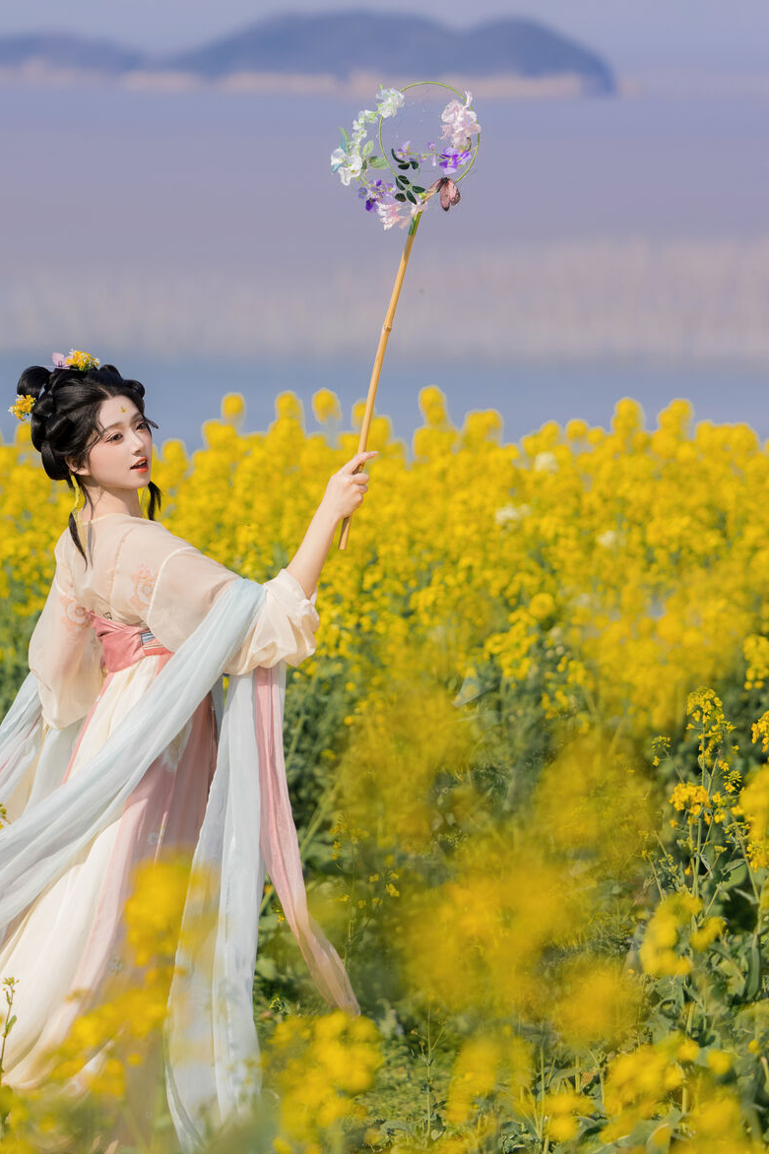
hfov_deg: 7.8
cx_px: 249
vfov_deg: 11.7
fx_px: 5609
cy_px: 476
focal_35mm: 175
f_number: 2.8
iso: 100
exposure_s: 1/1600
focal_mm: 115
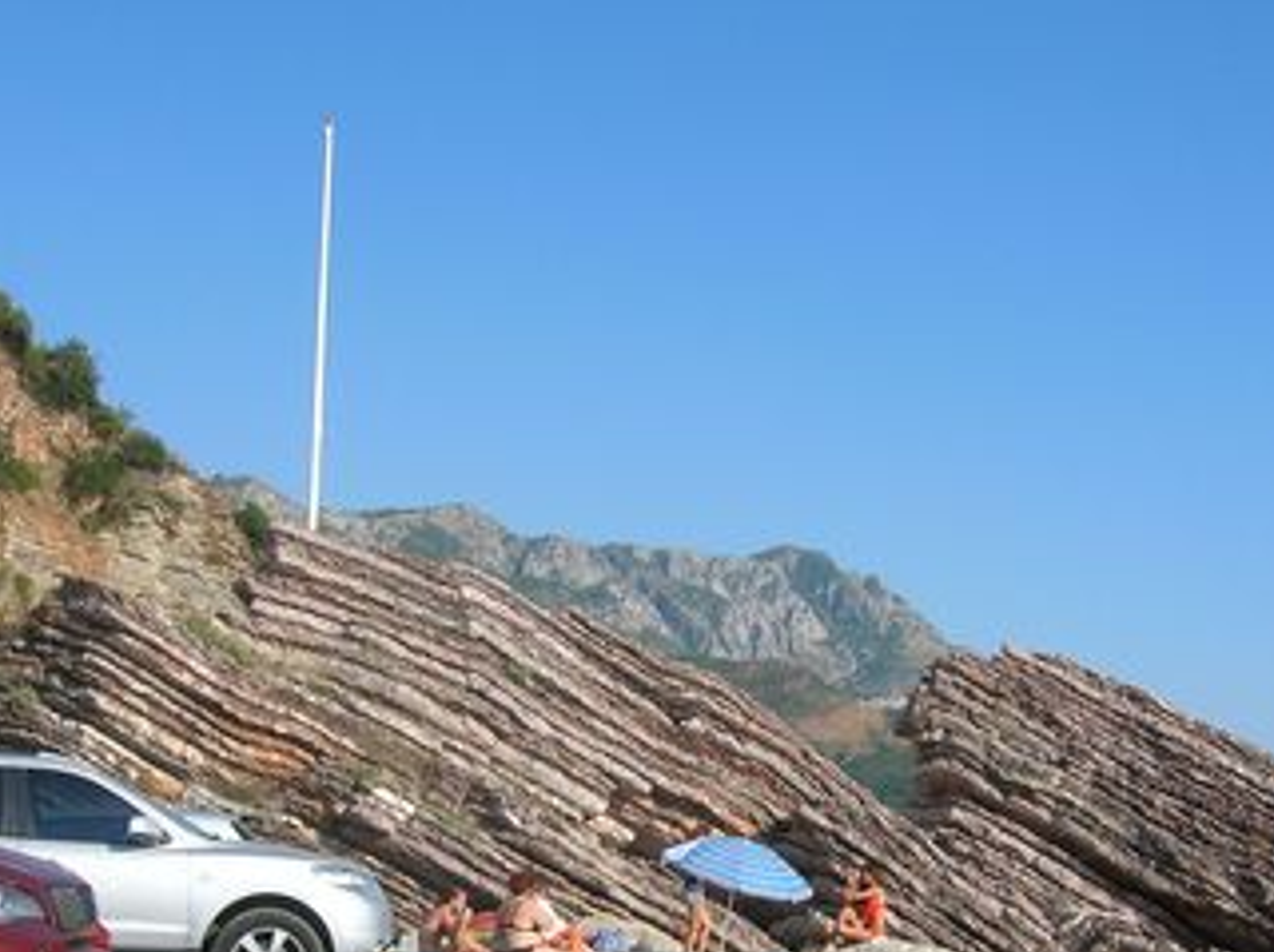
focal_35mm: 51
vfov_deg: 28.1
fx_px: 1874
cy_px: 699
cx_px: 633
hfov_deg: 37.5
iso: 71
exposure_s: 1/542
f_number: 4.9
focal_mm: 5.7
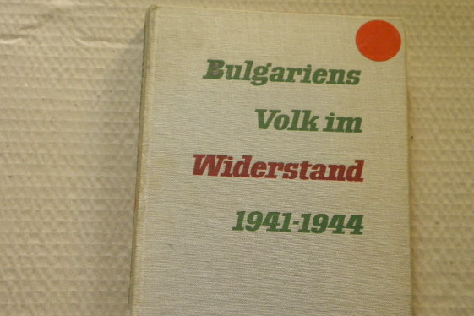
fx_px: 922
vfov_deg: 19.4
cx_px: 254
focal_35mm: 70
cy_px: 196
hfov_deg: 28.8
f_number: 4.1
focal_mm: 10.6
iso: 400
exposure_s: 1/8
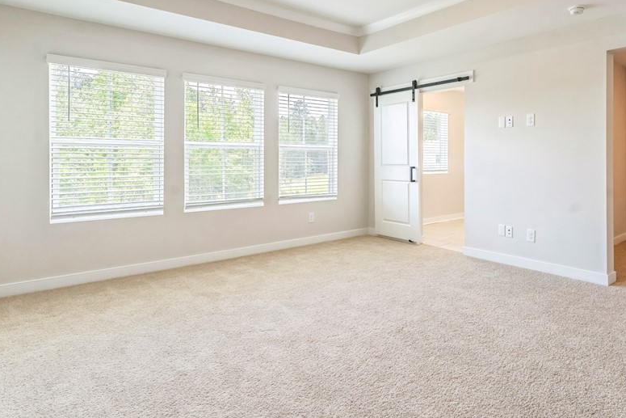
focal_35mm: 22
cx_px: 408
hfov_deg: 76.2
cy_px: 148
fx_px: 385
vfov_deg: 56.0
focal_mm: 15.8
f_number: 8
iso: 400
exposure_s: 1/100
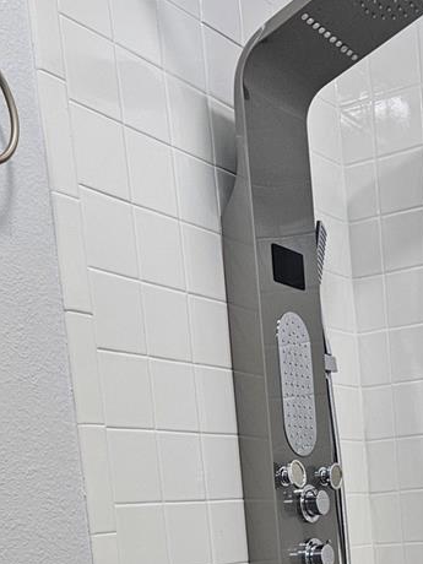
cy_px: 628
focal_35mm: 60
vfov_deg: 29.0
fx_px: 978
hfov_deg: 23.7
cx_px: 394
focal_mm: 5.4
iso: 80
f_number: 1.8
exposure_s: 1/120
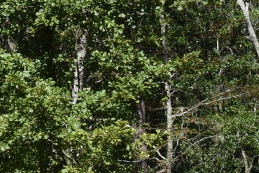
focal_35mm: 391
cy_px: 344
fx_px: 2815
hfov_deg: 5.0
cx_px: -463
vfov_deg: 3.5
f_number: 13
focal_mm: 38
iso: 100
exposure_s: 1/200
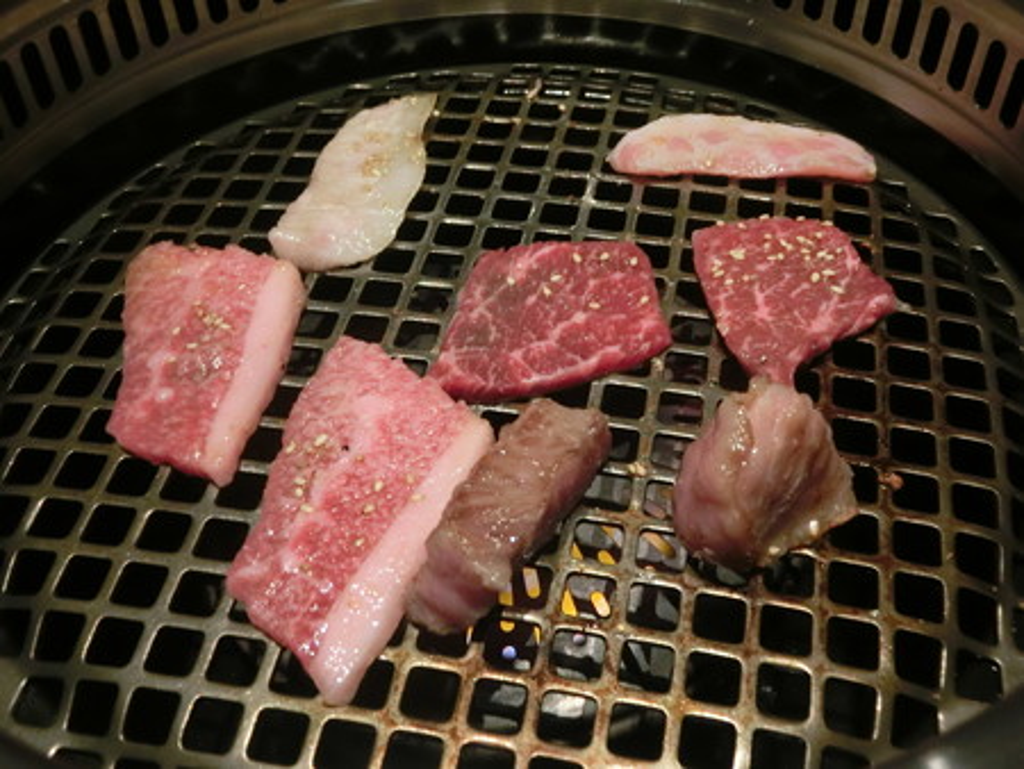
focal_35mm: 40
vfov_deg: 36.0
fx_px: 1184
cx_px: 512
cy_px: 384
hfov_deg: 46.8
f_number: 4
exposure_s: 1/30
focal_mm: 7.15
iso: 800
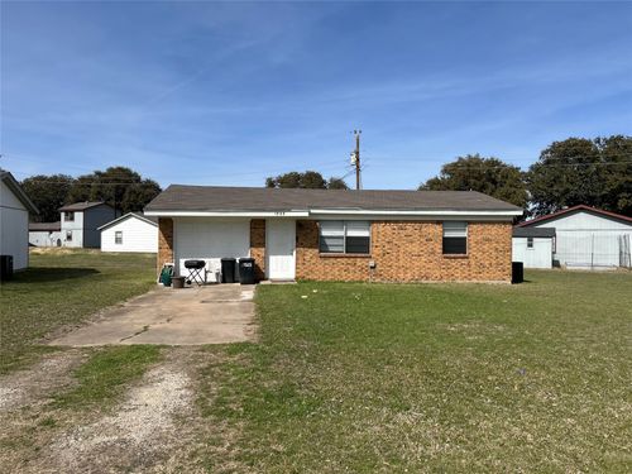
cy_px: 237
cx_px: 316
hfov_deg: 67.3
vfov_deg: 53.1
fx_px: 475
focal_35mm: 26
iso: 50
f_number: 1.5
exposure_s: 1/6579
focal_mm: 5.7
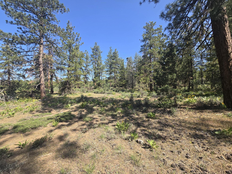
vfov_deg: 89.9
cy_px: 87
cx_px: 116
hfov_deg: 106.2
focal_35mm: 13
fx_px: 87
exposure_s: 1/1126
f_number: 2.2
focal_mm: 2.2
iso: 50
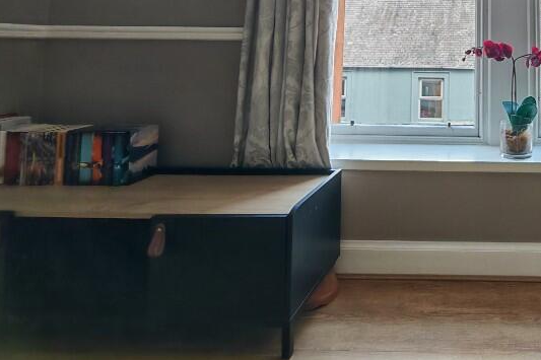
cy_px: 15
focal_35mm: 24
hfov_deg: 62.4
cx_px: 483
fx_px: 361
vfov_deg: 46.2
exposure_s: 1/50
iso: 64
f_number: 2
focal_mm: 1.82
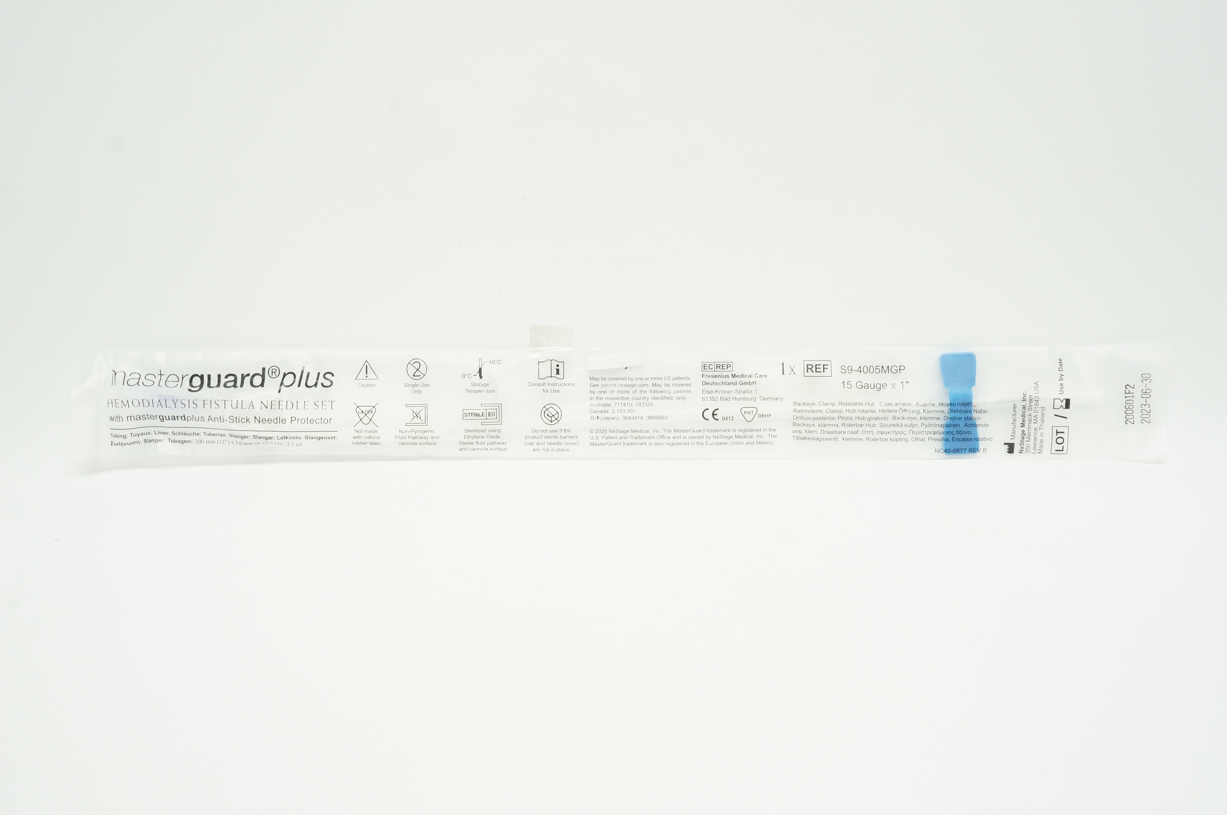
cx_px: 614
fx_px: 1226
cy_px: 408
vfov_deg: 36.8
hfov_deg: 53.2
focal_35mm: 36
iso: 400
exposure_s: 1/15
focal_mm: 24
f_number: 11
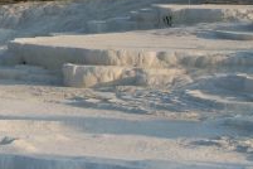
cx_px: -186
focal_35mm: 203
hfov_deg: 9.7
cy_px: 44
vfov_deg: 6.8
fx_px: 1427
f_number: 9.5
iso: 200
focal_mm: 34
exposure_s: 1/350
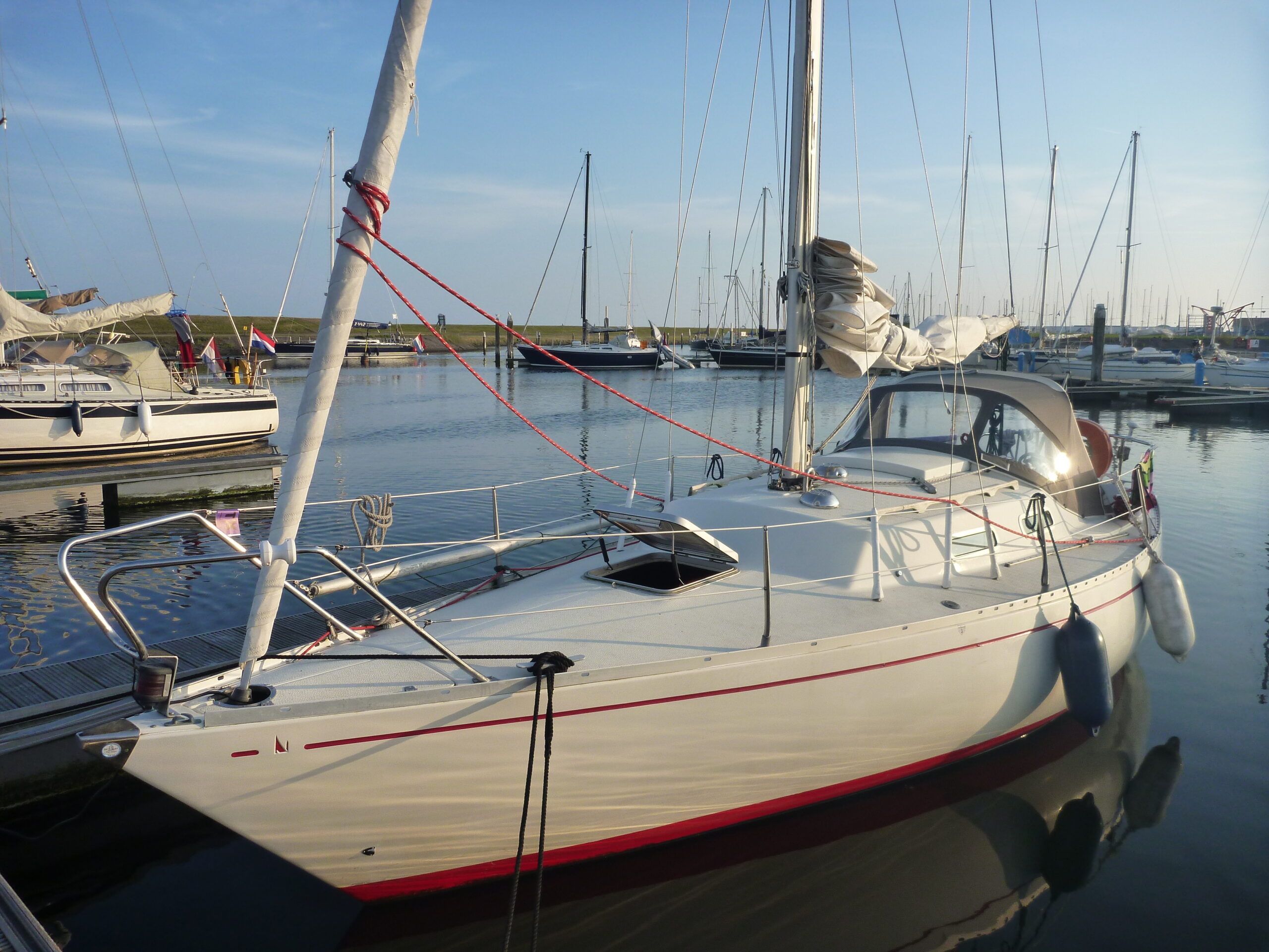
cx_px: 634
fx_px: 1026
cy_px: 476
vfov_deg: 49.7
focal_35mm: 28
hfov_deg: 63.4
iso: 125
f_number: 3.3
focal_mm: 4.9
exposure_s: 1/400
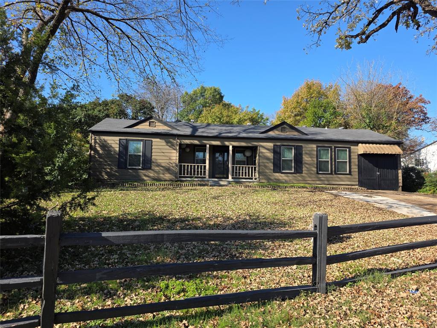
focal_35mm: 23
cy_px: 164
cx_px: 218
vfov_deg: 58.9
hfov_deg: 73.9
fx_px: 290
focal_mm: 6.3
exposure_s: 1/2579
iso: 80
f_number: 1.7
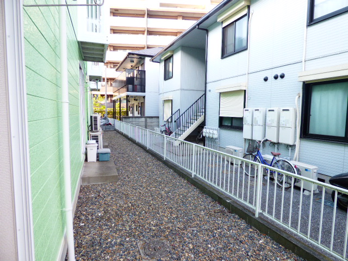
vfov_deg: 66.0
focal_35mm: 20
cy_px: 130
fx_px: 201
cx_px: 174
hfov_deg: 81.7
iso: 100
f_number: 2.8
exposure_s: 1/60
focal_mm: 3.58
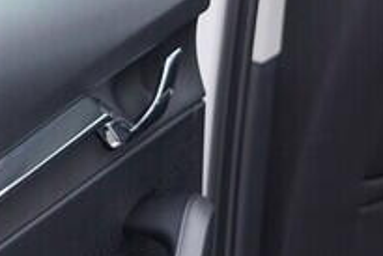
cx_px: 424
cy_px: 154
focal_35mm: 180
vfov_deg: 7.6
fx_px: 1916
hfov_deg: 11.3
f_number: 2.8
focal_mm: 24
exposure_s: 1/40
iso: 125
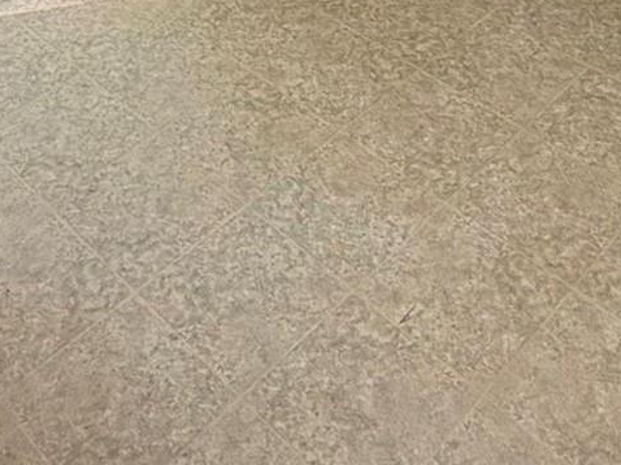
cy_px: -346
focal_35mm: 60
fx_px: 1076
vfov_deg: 19.2
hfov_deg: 32.1
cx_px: 265
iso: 200
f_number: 2.2
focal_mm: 2.22
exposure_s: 1/60
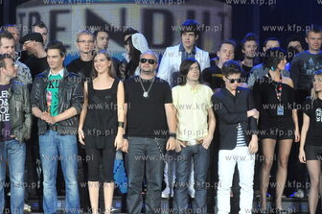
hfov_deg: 14.4
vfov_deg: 9.6
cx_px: 139
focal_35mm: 143
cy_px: 119
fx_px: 1277
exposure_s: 1/250
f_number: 5.6
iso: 3200
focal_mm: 120
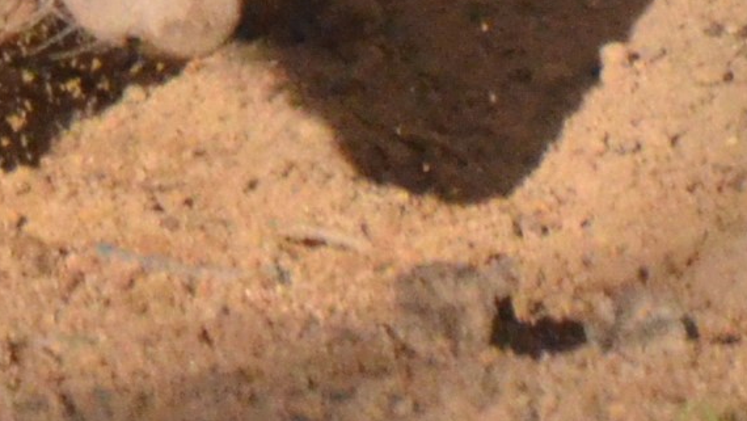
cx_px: 2
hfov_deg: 0.9
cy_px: -440
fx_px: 48780
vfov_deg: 0.5
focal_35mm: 2462
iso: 2500
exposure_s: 1/4000
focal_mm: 300
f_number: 8
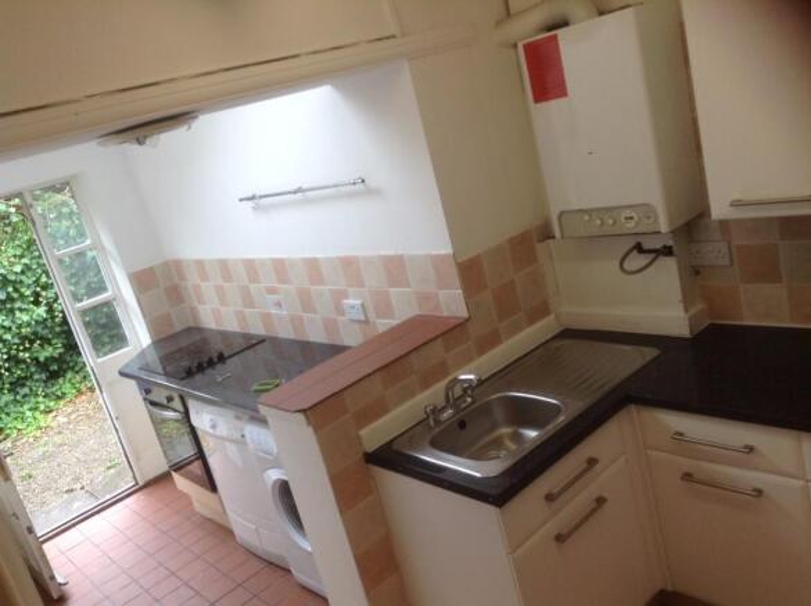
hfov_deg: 55.4
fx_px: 772
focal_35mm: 33
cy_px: 303
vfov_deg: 42.8
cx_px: 406
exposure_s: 1/50
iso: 32
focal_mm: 3.3
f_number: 2.4
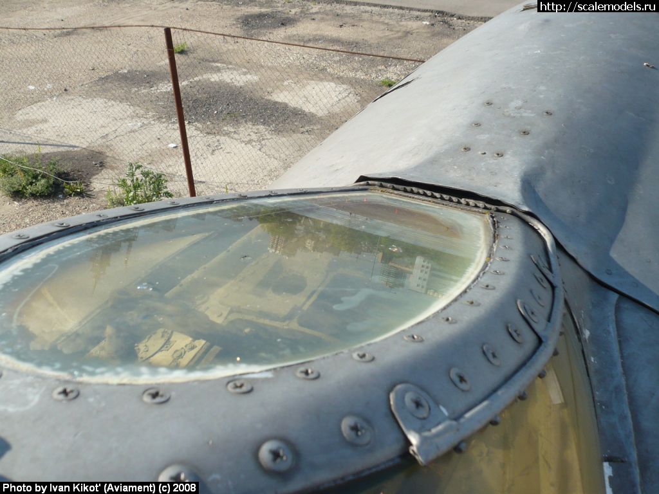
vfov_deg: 40.7
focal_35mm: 35
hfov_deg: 52.6
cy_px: 247
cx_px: 330
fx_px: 666
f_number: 8
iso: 100
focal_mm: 5.8
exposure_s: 1/125
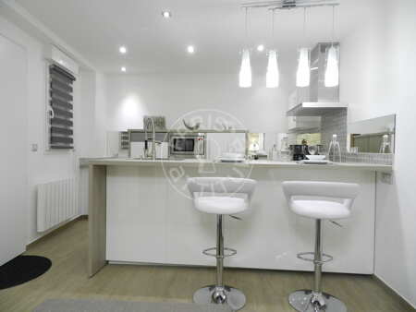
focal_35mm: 23
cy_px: 156
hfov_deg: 73.9
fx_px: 277
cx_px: 208
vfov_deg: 58.9
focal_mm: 4
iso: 400
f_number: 3.4
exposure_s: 1/25
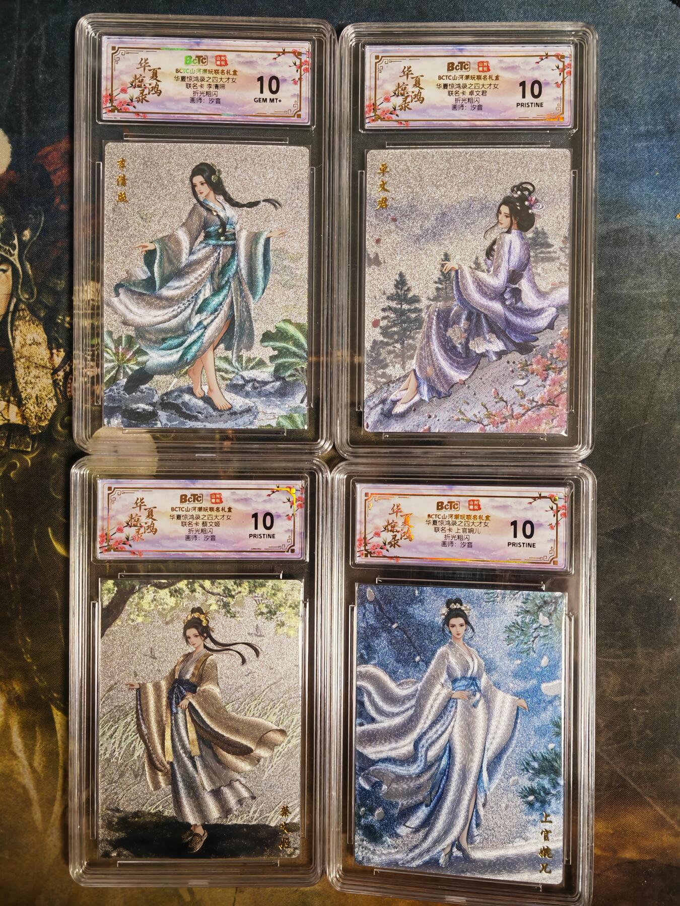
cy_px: 453
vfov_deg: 65.3
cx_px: 340
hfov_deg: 51.4
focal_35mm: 27
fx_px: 707
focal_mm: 5.53
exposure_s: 1/100
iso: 400
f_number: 1.8
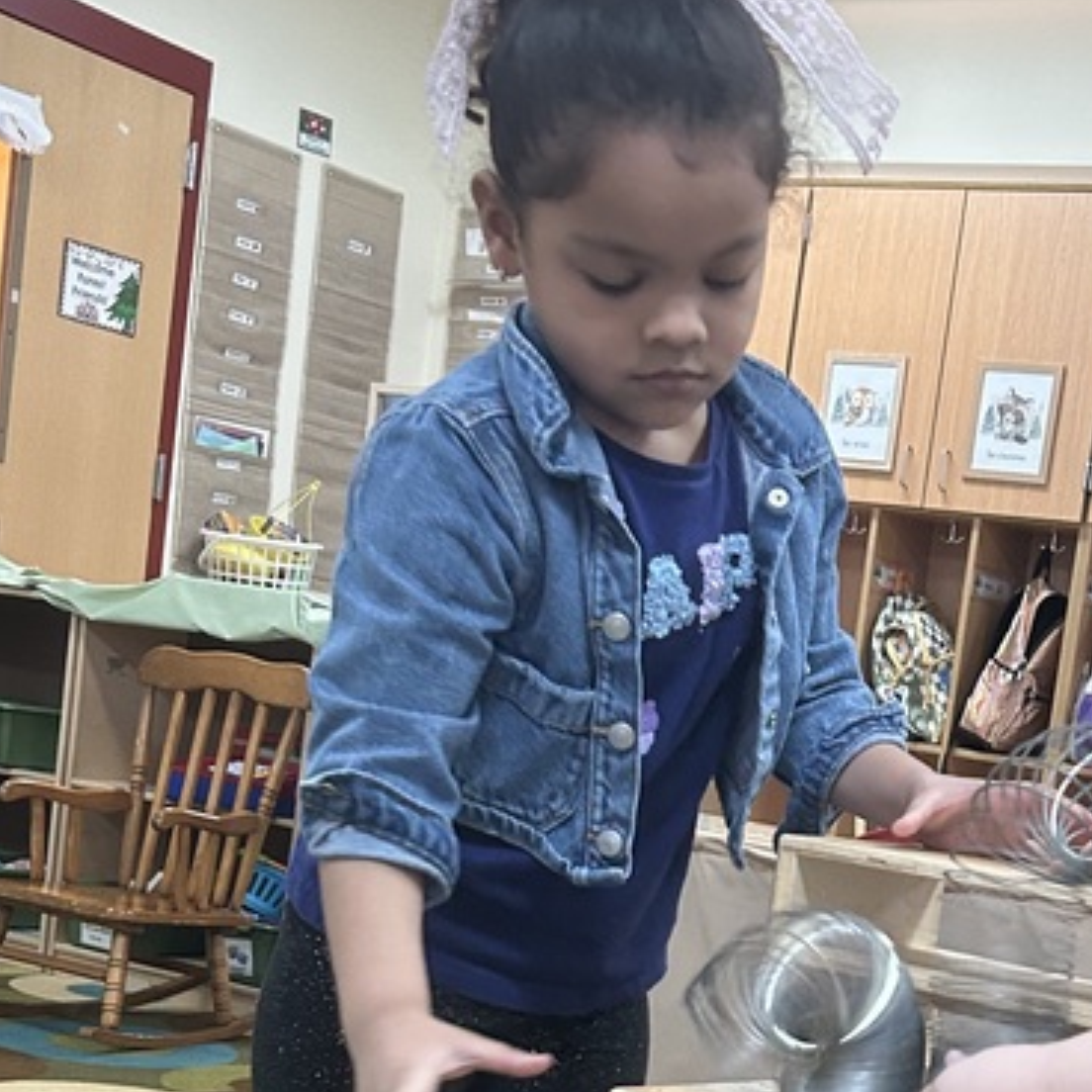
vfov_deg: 26.0
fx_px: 2284
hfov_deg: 26.3
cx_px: 899
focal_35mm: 64
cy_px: 979
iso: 250
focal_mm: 5.7
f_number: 1.5
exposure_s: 1/60
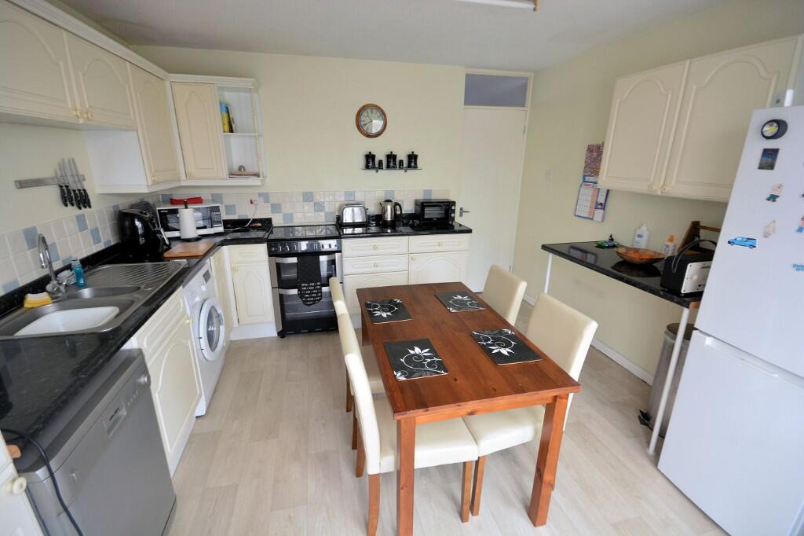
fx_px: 335
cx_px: 402
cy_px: 268
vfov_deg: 77.3
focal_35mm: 15
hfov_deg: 100.4
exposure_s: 1/2
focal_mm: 10
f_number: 8
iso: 400
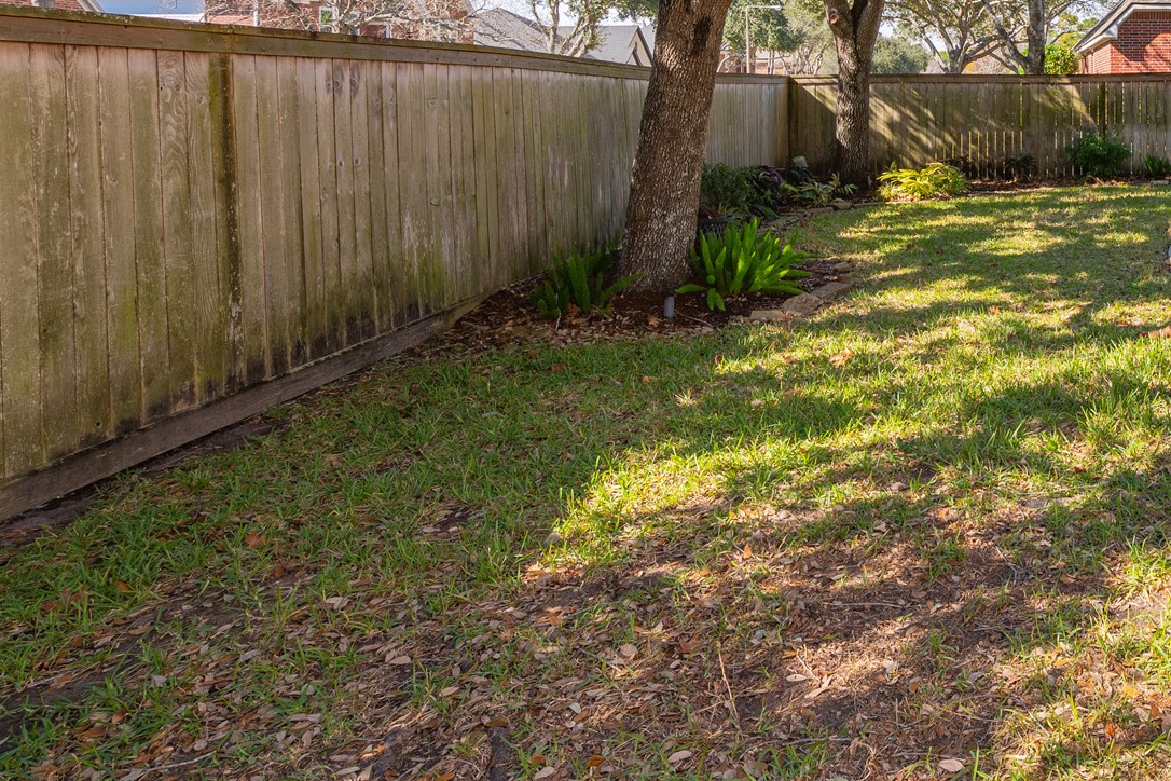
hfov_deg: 54.3
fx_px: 976
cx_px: 1047
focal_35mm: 30
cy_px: 98
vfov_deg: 40.7
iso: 100
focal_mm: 15
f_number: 11
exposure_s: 1/80
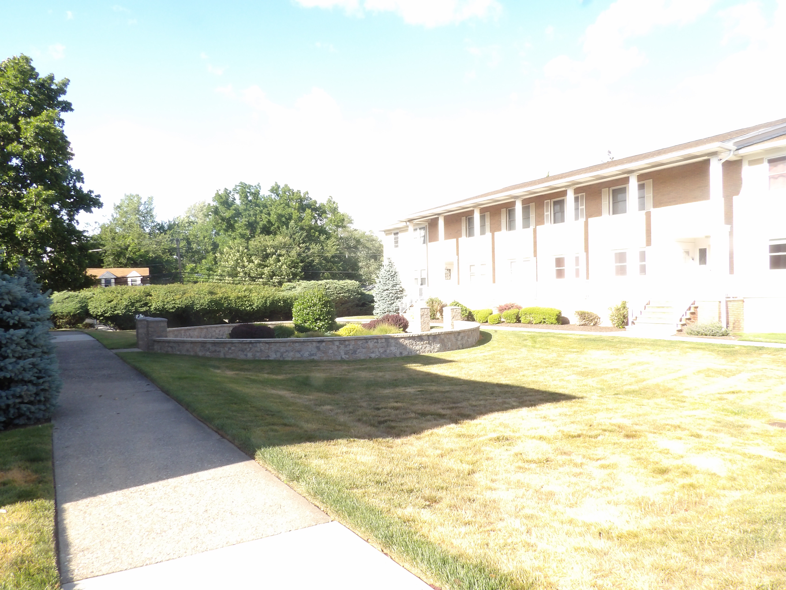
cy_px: 295
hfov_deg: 71.6
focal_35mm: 24
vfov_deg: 56.8
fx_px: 545
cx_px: 393
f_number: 7.4
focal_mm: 4.3
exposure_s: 1/60
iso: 100
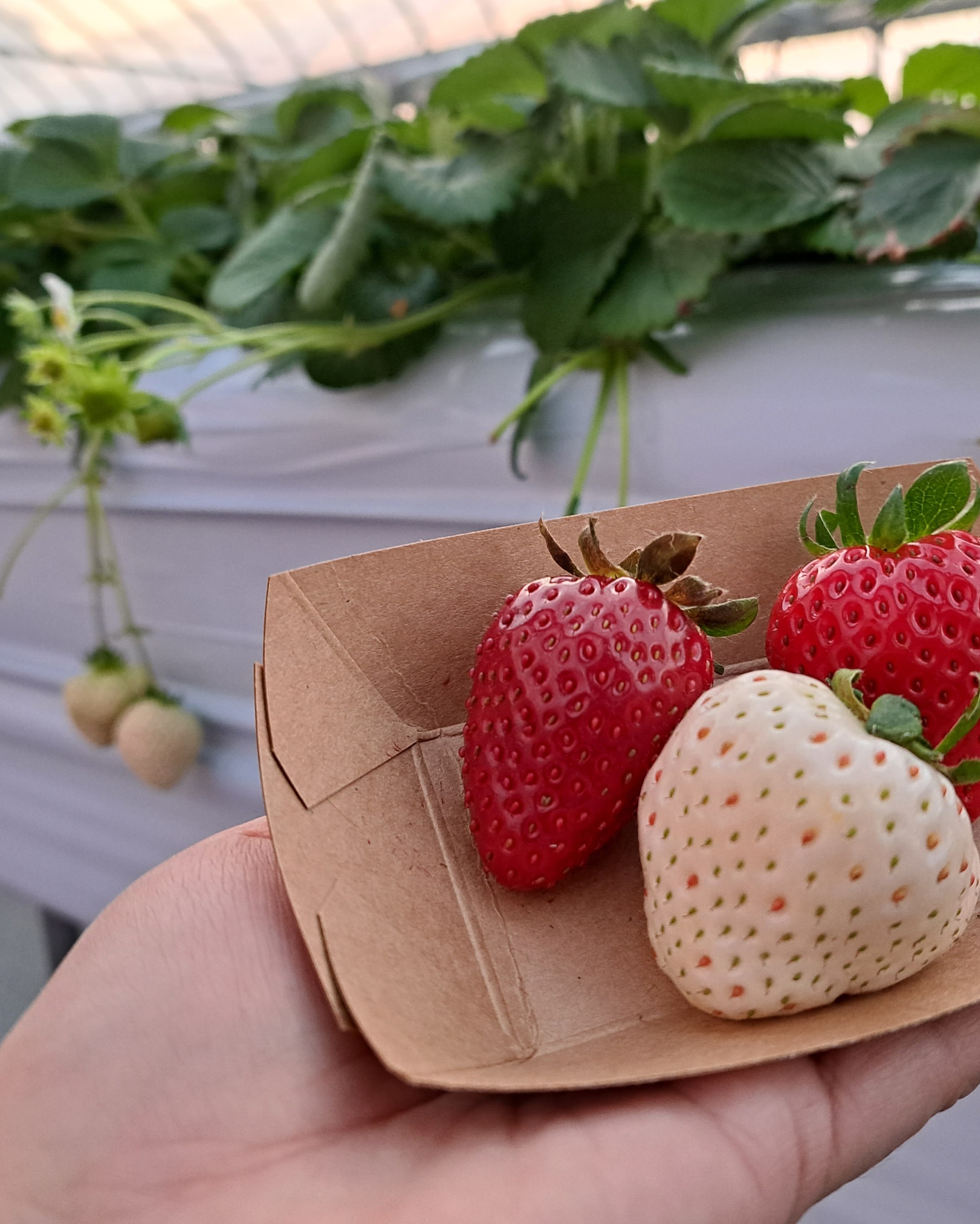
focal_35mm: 32
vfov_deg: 55.7
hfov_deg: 45.5
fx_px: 1160
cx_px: 595
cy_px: 607
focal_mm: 5.2
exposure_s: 1/50
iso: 160
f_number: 1.8
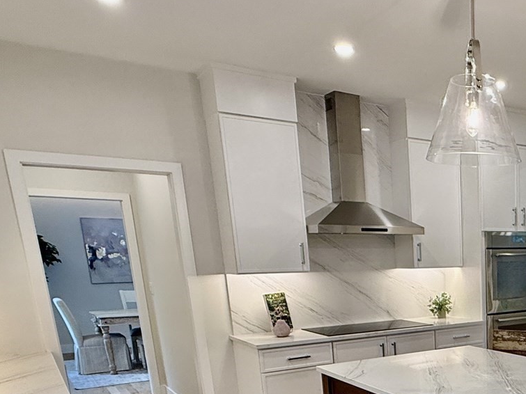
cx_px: 511
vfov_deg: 34.4
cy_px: 393
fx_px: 577
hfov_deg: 43.0
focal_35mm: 38
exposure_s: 1/120
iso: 160
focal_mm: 2.22
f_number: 2.2
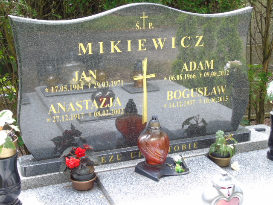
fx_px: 426
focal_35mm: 54
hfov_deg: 35.5
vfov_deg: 27.0
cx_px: 136
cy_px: 102
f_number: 4.3
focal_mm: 9.6
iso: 100
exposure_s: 1/30
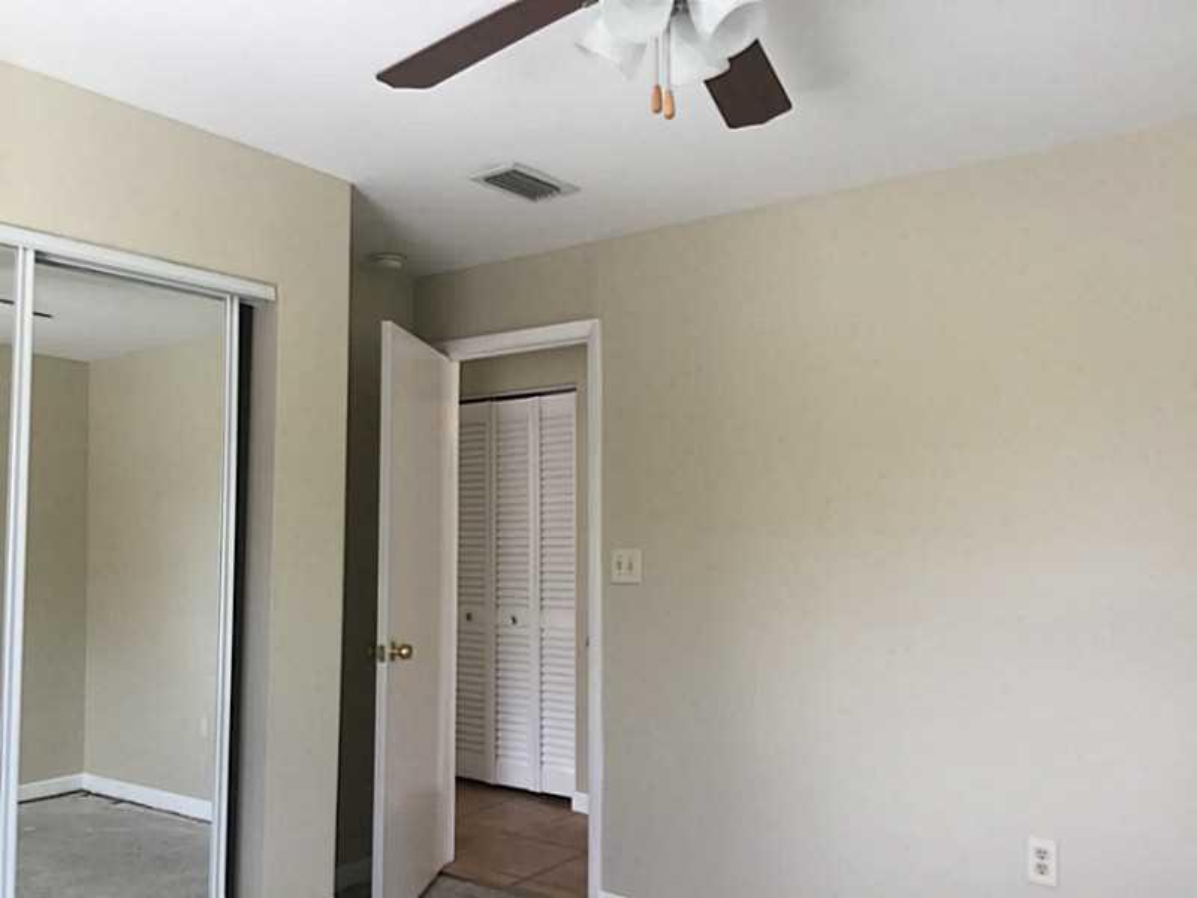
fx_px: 1003
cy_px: 449
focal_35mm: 29
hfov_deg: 61.7
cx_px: 598
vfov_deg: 48.2
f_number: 2.2
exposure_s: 1/30
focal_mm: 4.15
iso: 40
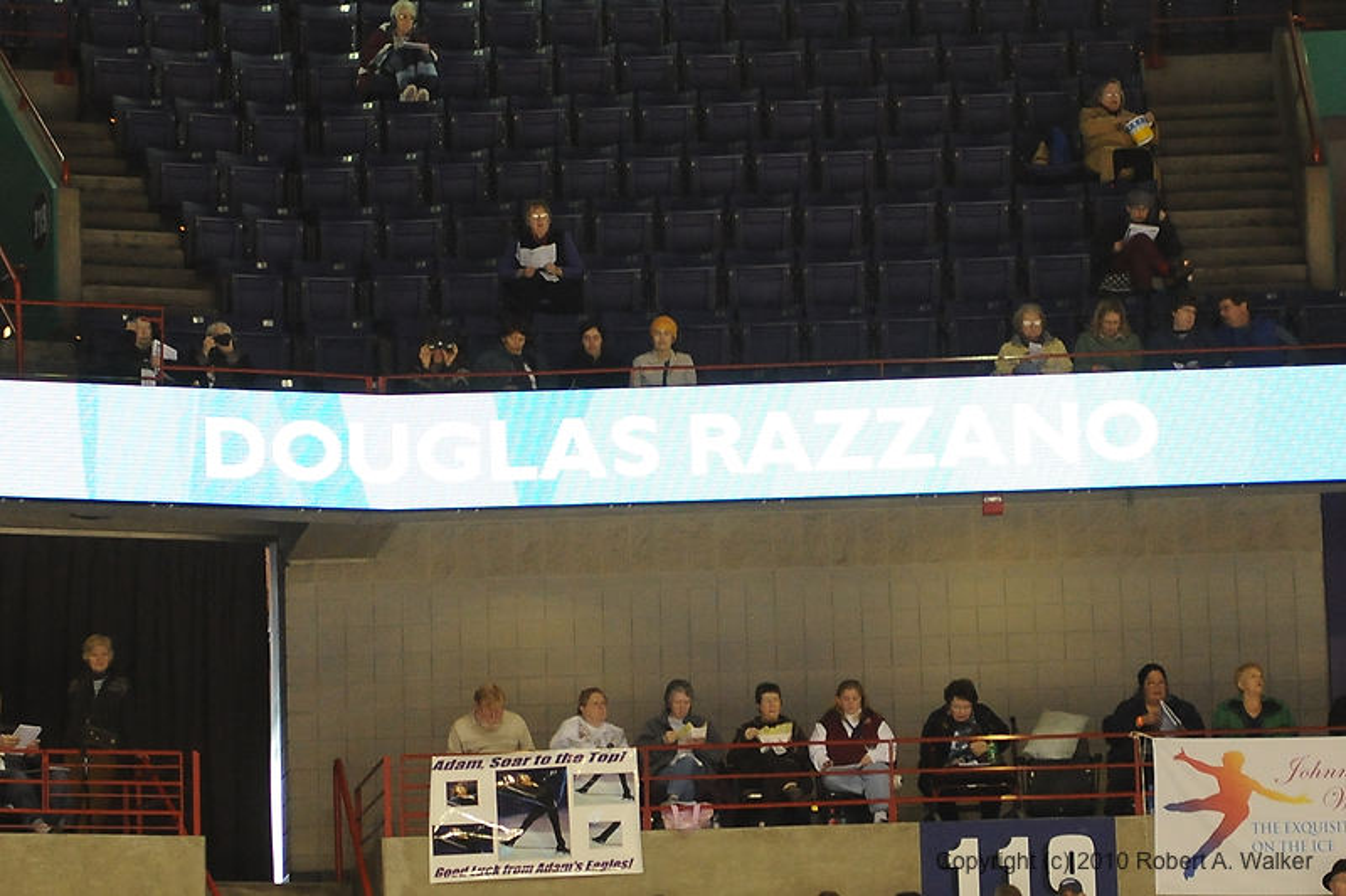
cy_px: 448
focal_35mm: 105
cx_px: 673
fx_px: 3925
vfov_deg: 13.0
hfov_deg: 19.5
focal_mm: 70
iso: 1400
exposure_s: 1/250
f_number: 2.8
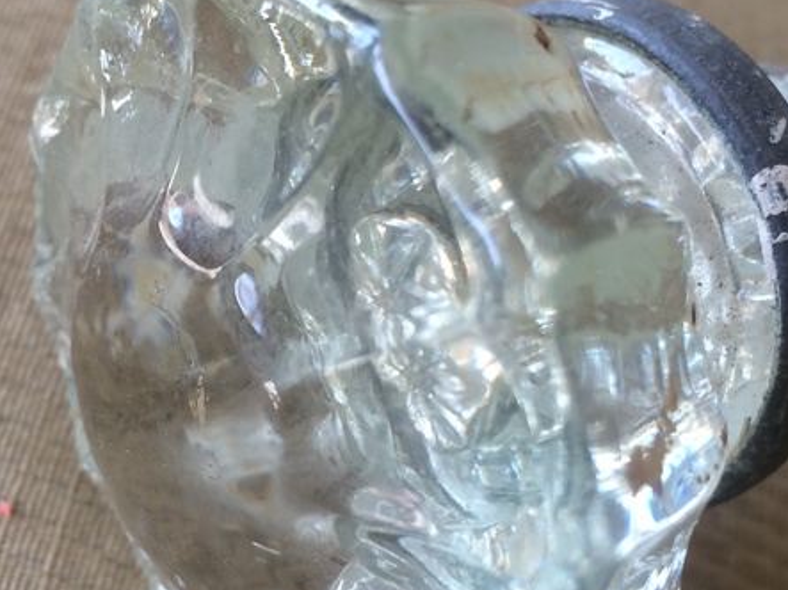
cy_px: 353
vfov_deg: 24.0
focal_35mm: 61
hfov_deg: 31.7
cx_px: 372
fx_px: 1388
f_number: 2.2
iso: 40
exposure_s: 1/30
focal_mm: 4.12
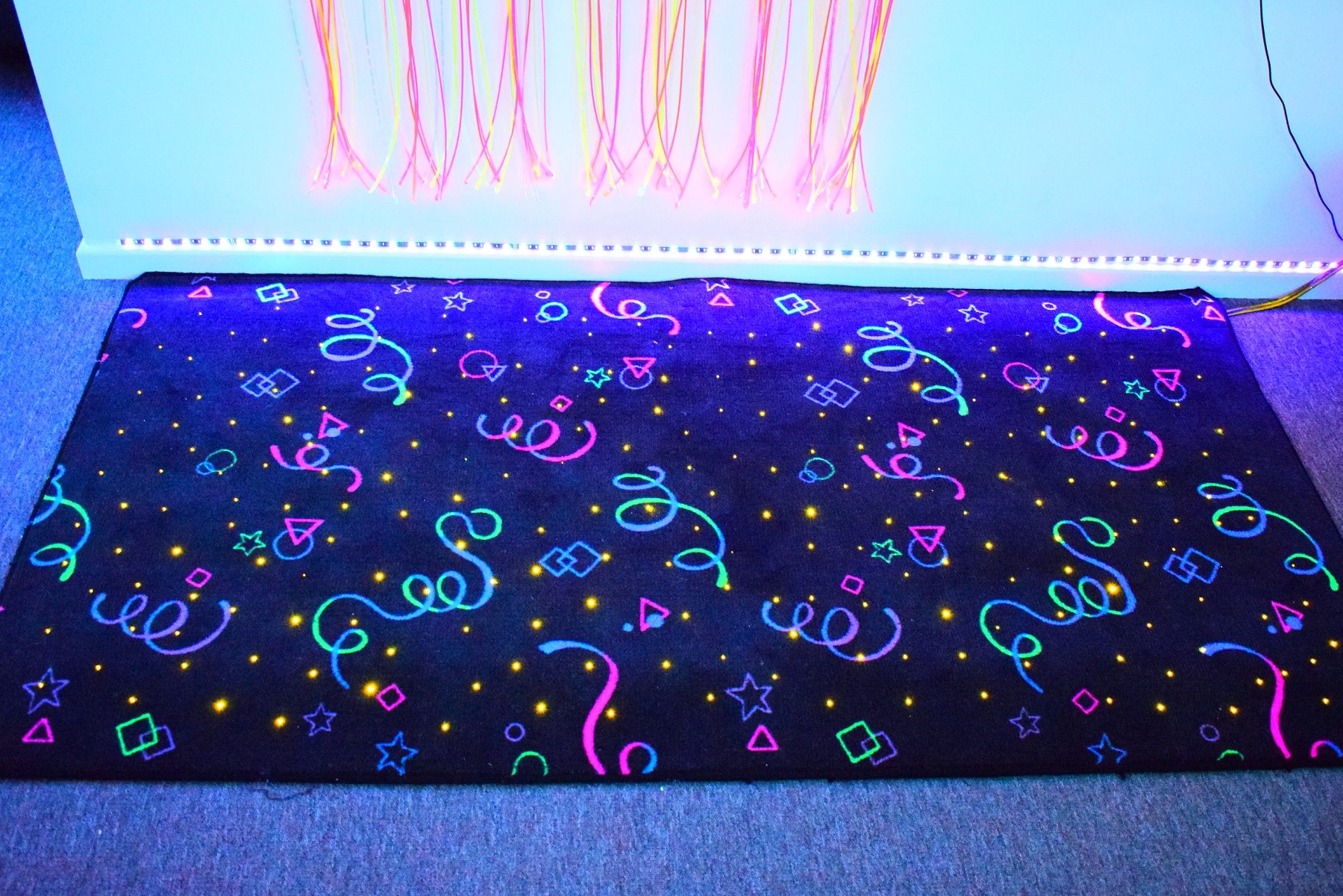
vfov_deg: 37.8
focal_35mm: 35
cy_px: 414
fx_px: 1306
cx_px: 682
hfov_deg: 54.4
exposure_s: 1/40
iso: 6400
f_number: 3.5
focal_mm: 20
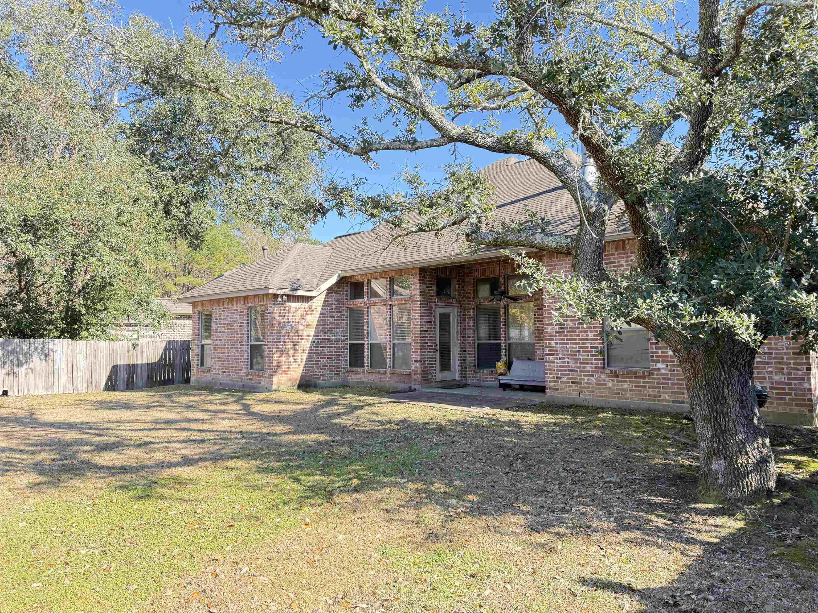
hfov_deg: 71.6
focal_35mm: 24
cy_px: 306
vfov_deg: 56.8
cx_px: 409
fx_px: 567
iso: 100
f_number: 1.78
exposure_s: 1/338
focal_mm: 6.76
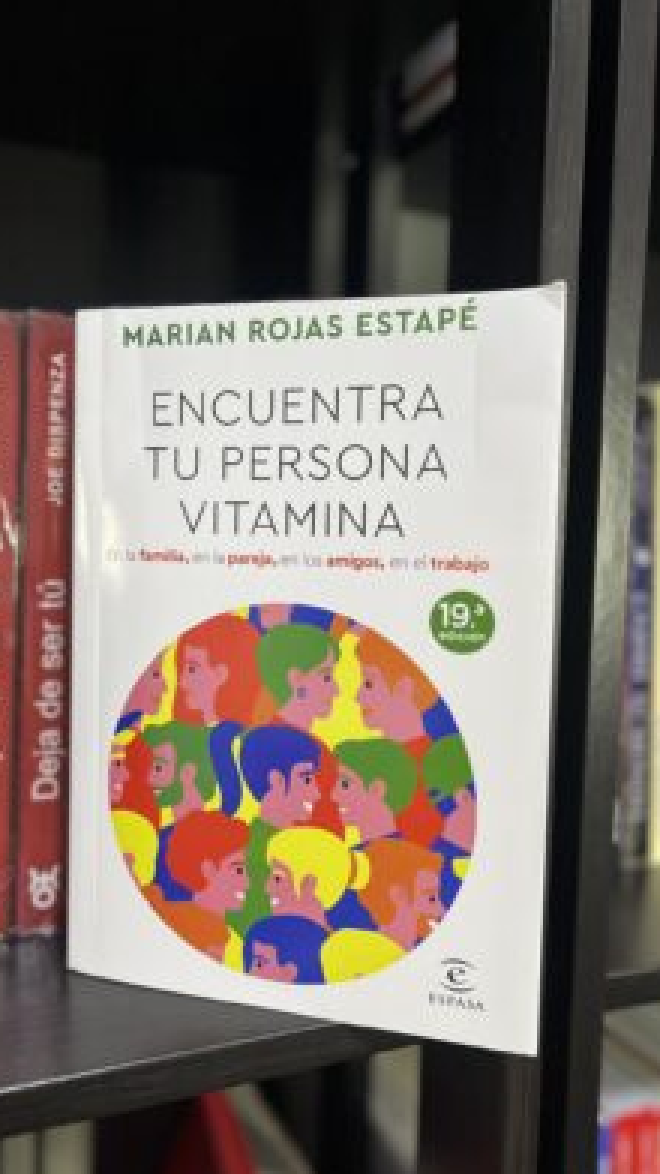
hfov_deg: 40.1
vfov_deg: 66.1
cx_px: 291
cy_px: 589
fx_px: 902
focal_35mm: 29
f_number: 1.5
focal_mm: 5.7
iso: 250
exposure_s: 1/60
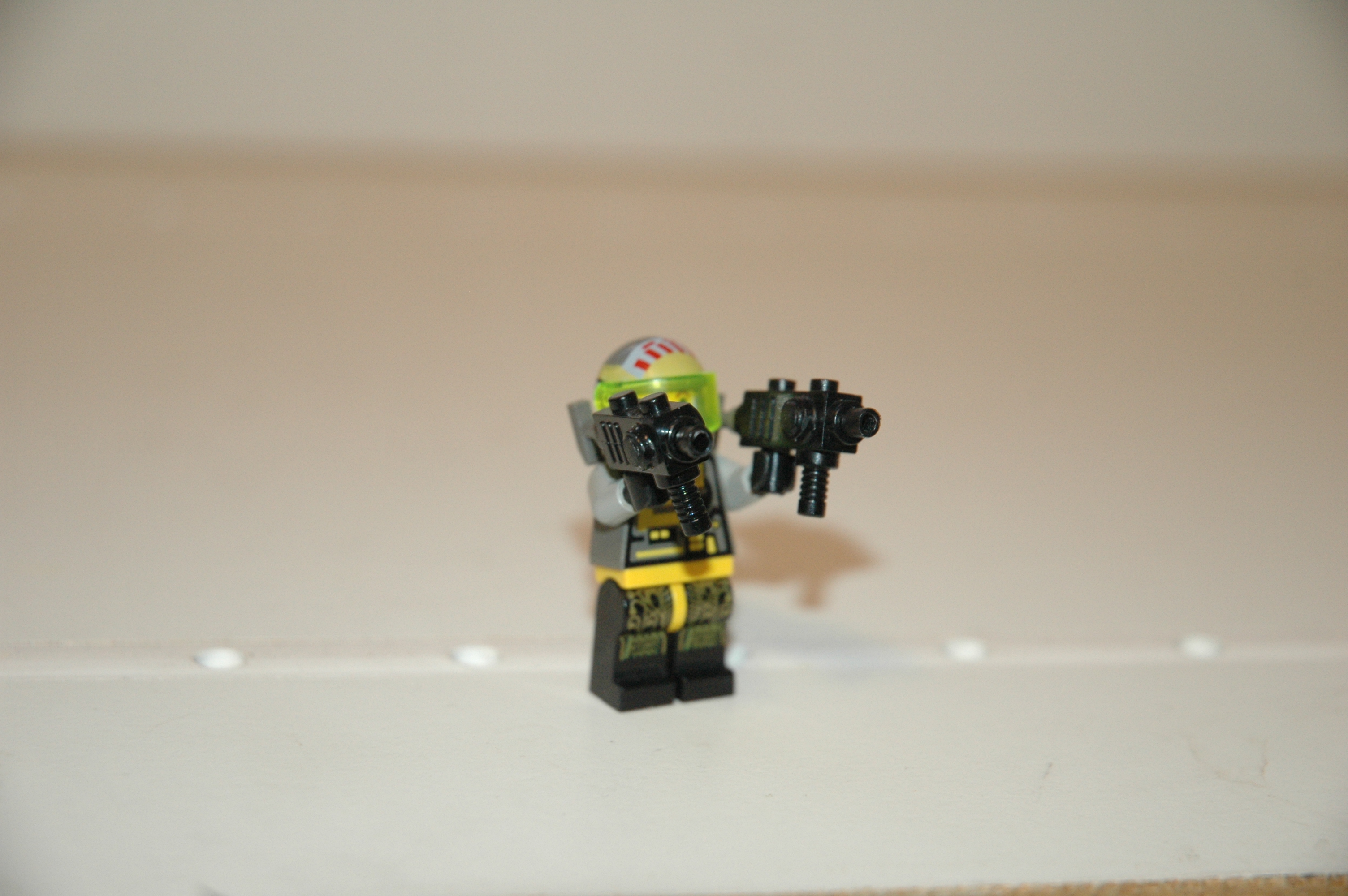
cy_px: 448
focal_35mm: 105
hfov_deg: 19.5
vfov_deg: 13.0
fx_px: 3928
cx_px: 674
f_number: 4.5
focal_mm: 70
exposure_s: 1/25
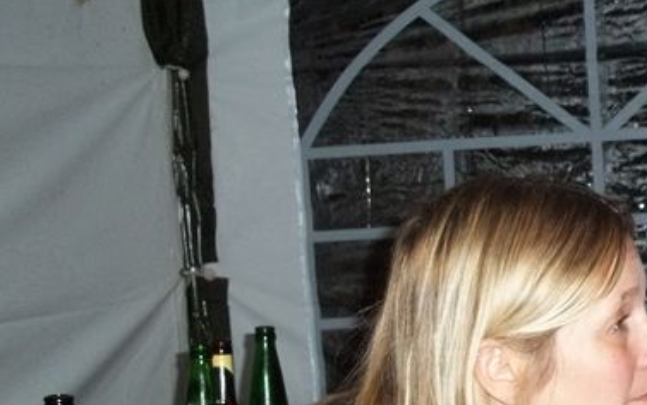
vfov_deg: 15.9
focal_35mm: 81
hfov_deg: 24.2
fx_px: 1429
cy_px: 372
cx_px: 673
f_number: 3.1
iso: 160
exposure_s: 1/30
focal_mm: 6.5
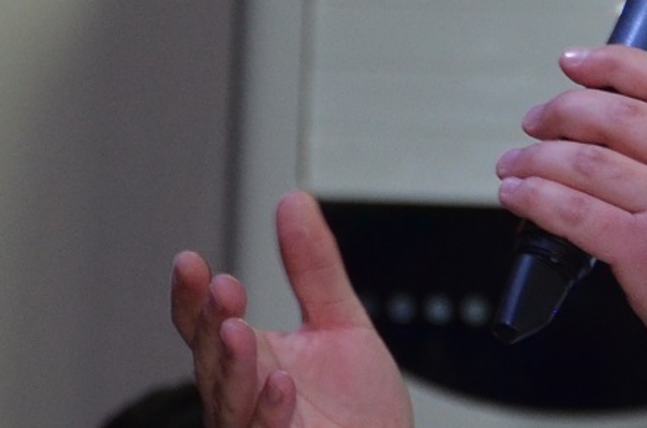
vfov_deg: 2.0
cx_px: 990
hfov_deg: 3.0
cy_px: 97
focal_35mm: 681
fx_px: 12213
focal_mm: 100
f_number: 5.6
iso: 800
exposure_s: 1/60
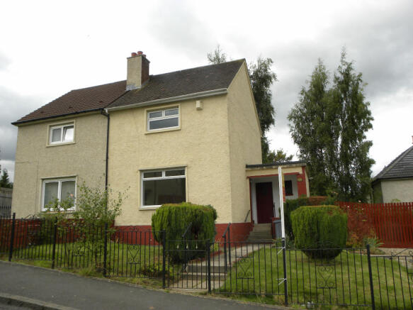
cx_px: 206
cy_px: 155
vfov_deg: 48.2
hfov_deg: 61.7
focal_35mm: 29
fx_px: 346
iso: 91
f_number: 4.5
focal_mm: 5.2
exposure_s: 1/256
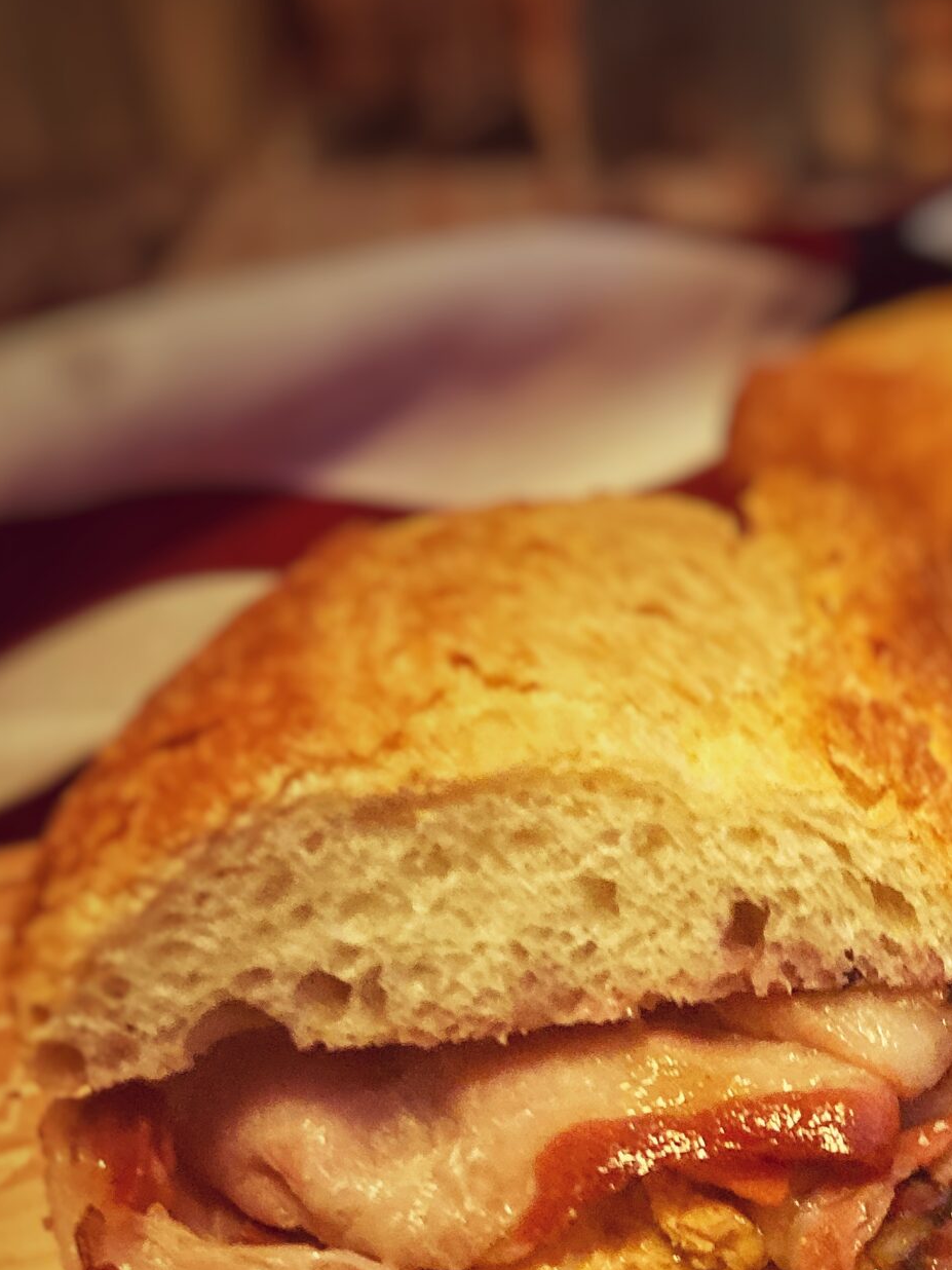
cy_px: 1240
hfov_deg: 24.1
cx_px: 948
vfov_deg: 31.0
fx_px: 2127
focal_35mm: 58
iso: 320
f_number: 1.8
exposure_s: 1/25
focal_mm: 3.99
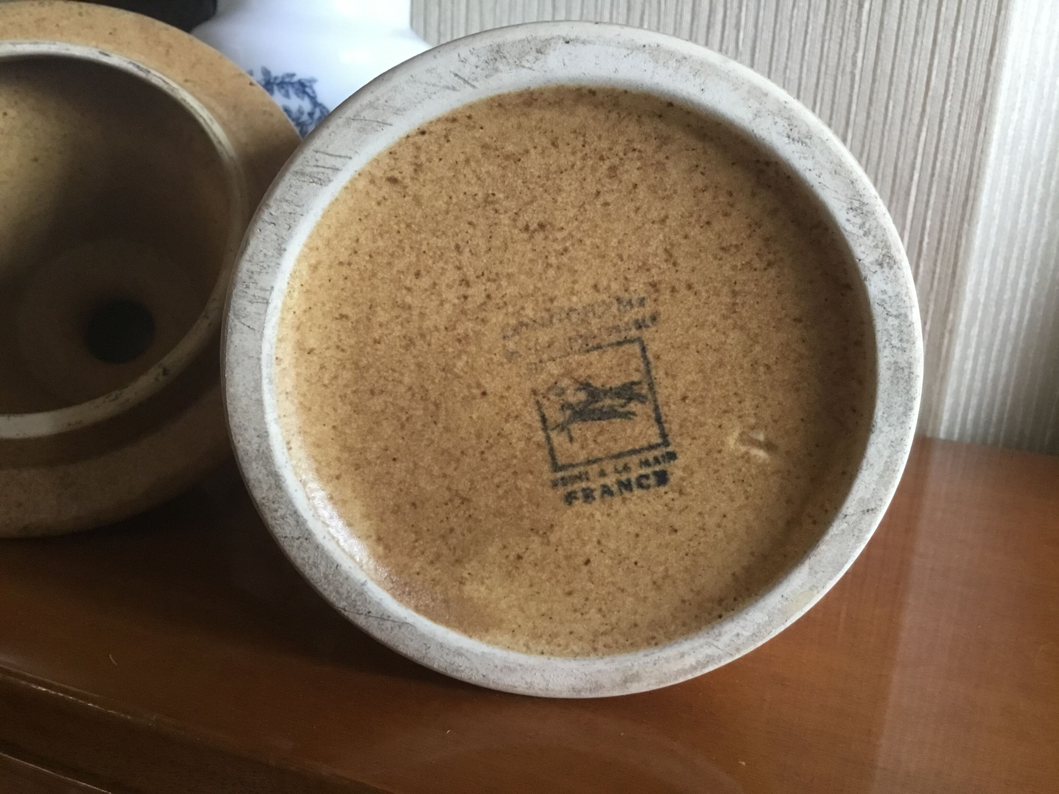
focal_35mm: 31
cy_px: 397
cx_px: 530
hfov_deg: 58.4
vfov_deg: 45.4
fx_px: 948
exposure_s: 1/33
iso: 160
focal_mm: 3.3
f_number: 2.4
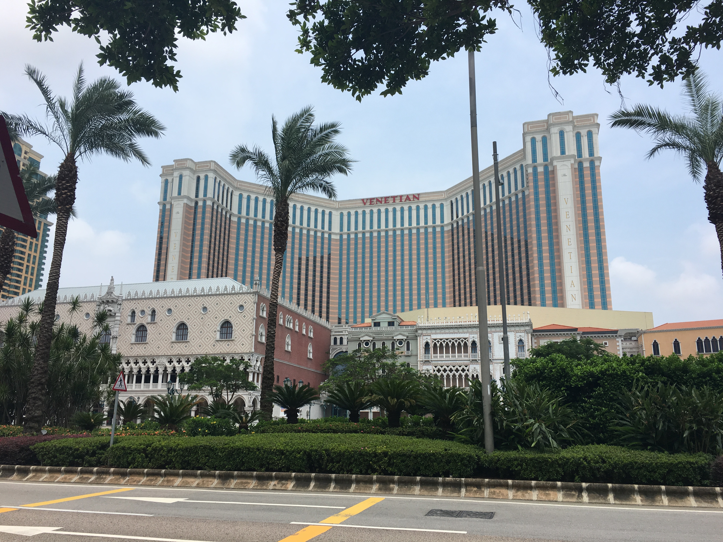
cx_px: 362
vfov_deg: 48.2
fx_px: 606
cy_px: 271
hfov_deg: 61.7
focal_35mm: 29
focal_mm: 4.15
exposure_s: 1/1221
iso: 25
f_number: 2.2
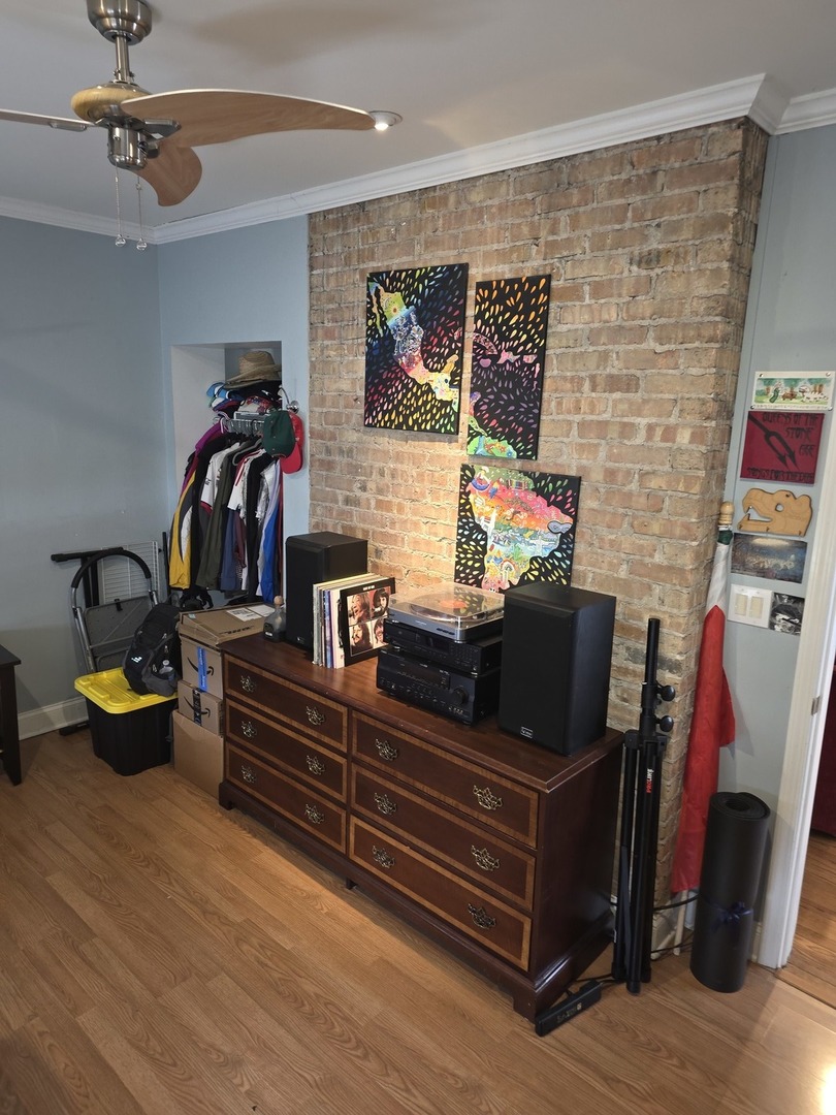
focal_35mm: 23
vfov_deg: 73.9
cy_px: 558
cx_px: 418
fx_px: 741
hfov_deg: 58.9
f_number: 1.7
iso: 125
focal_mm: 6.25
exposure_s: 1/12
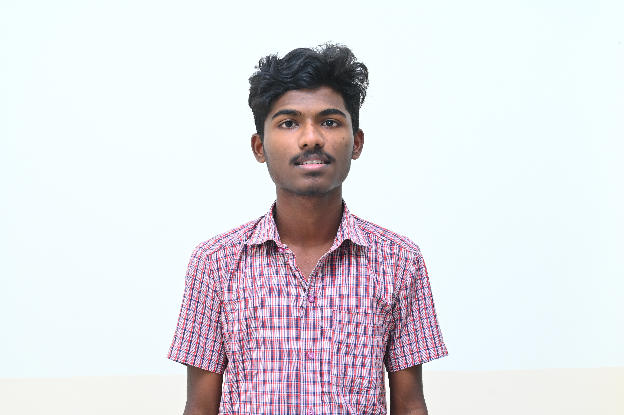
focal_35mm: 55
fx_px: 953
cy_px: 208
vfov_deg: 24.6
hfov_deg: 36.3
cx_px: 312
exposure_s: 1/200
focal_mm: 55
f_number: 6.3
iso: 800
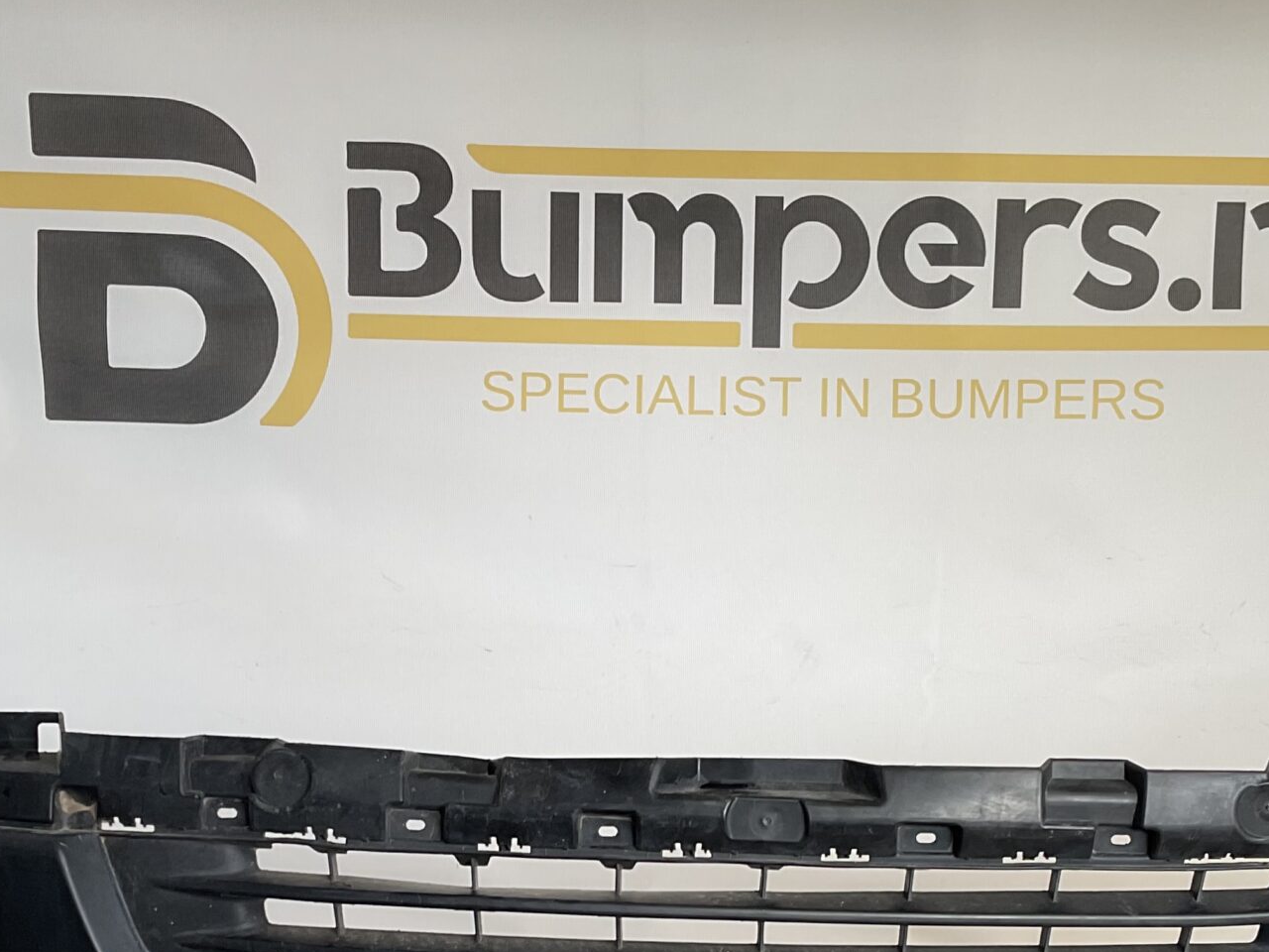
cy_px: 854
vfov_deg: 24.5
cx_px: 656
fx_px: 2126
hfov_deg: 33.2
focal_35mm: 58
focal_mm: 3
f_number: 1.8
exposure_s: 1/100
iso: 20
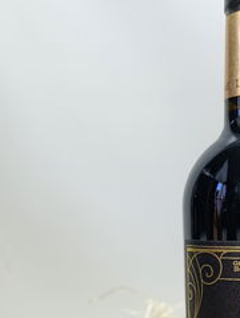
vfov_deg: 35.2
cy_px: 289
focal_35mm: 51
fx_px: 470
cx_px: 259
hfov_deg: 26.5
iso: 139
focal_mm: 6.11
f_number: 1.65
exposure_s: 1/100
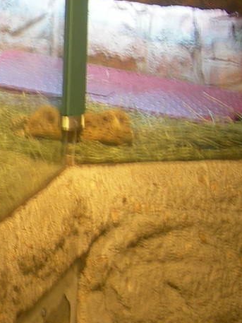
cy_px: 181
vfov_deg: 14.8
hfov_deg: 10.4
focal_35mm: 133
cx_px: -213
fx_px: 1239
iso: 50
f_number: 2.8
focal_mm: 7.8
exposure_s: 1/3.5
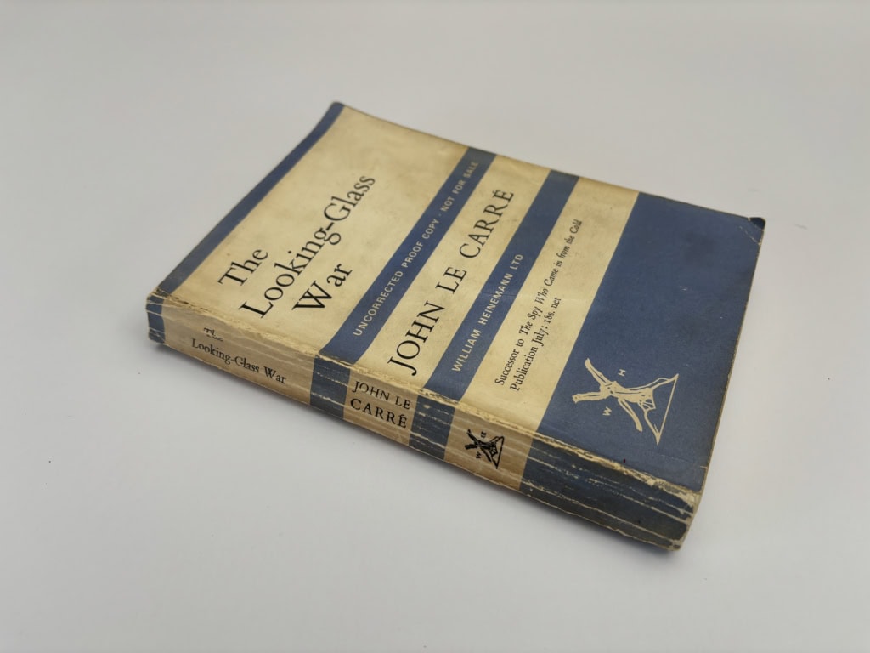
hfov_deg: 67.3
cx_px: 435
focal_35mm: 26
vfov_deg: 53.1
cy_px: 326
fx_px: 653
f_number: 1.6
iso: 50
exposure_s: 1/662
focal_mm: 6
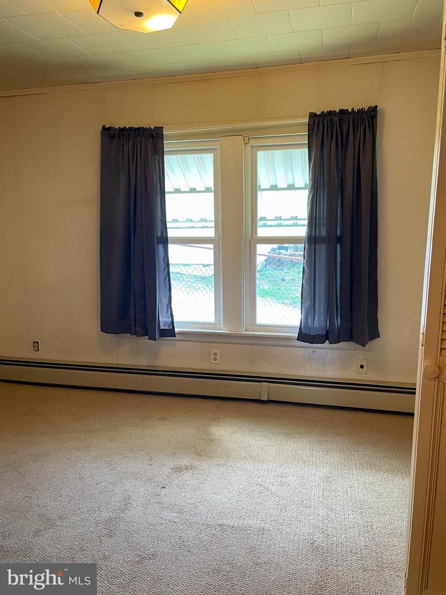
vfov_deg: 67.3
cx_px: 223
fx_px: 447
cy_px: 298
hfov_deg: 53.1
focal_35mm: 26
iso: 125
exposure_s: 1/60
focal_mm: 4.2
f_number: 1.6
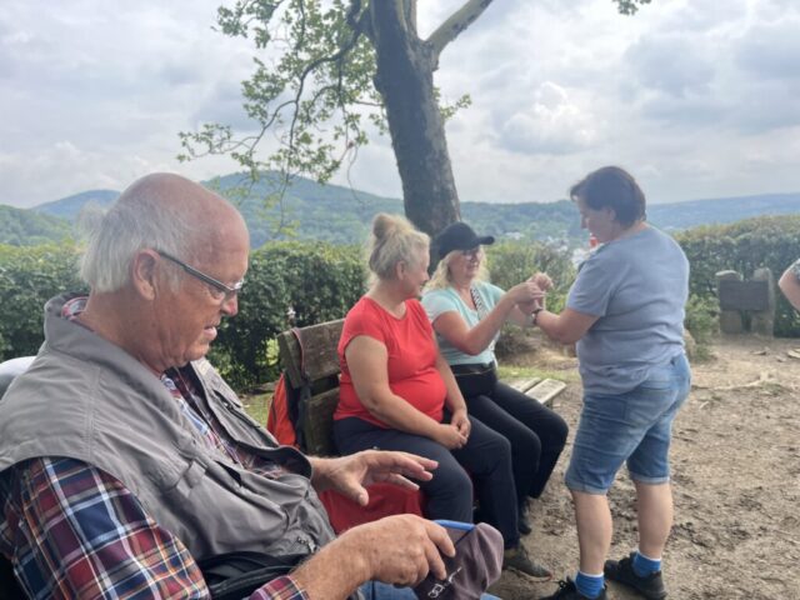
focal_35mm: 26
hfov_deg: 67.3
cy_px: 300
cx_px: 400
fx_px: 601
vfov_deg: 53.1
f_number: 1.6
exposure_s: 1/1175
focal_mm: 5.1
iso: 50
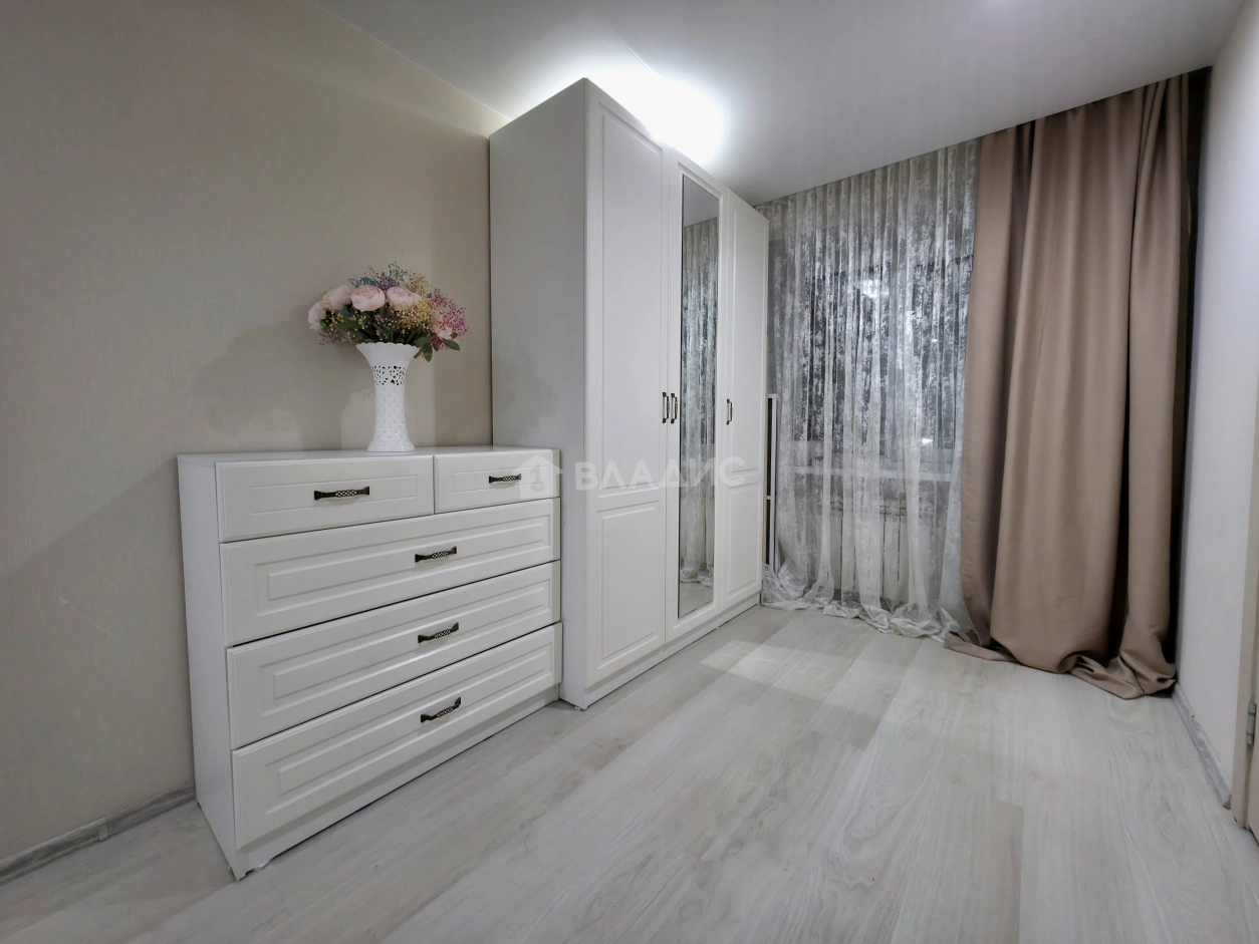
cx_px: 630
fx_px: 473
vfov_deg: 89.9
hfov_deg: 106.2
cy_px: 472
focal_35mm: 13
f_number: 1.9
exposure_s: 1/25.1
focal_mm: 2.2
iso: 160
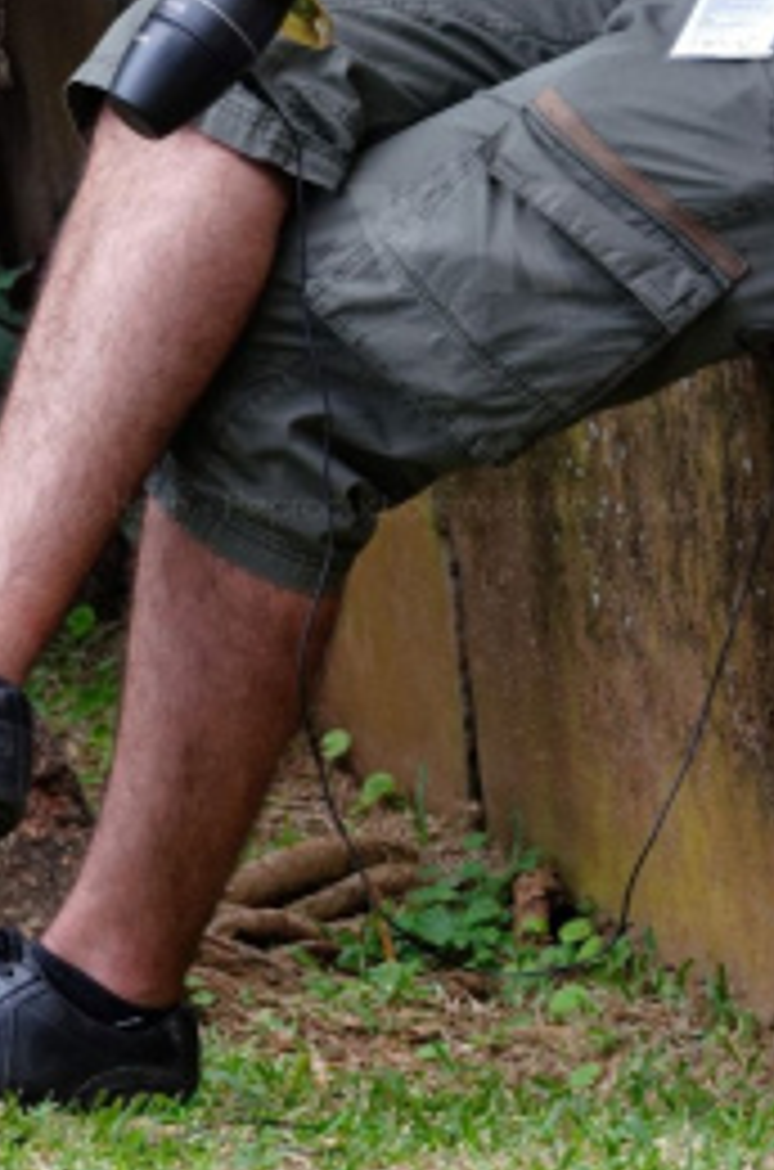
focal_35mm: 553
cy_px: -171
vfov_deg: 3.7
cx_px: 457
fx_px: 17929
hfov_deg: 2.5
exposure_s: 1/160
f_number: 8
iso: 250
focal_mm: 160
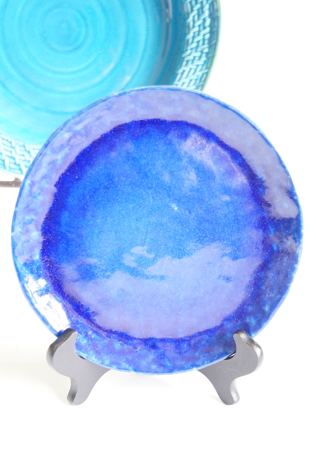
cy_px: 238
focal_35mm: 45
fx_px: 594
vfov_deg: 43.7
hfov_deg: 29.8
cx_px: 158
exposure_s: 1/50
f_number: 4.5
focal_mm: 30
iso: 3200
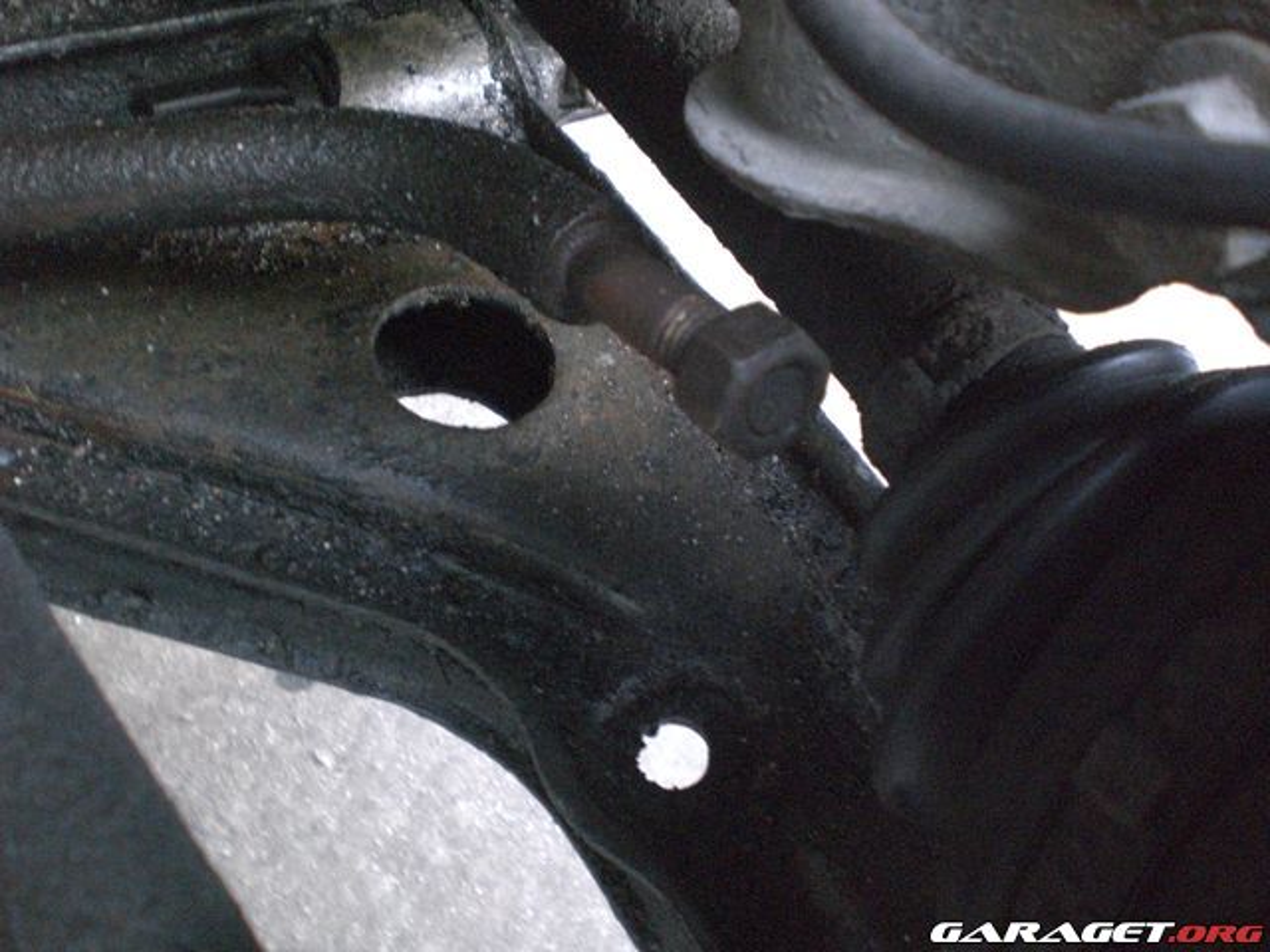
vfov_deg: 37.7
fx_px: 1394
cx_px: 635
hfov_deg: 49.0
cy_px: 476
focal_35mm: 38
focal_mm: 6.3
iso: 800
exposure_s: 1/15
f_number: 3.1
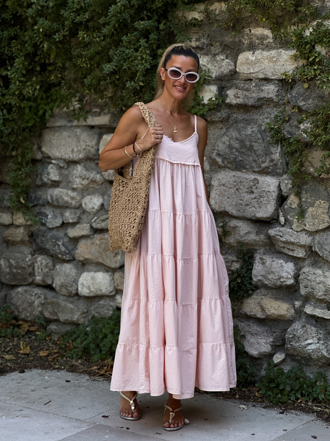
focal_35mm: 77
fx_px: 979
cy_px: 220
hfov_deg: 19.1
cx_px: 165
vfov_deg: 25.3
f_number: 2.8
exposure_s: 1/121
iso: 64
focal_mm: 9
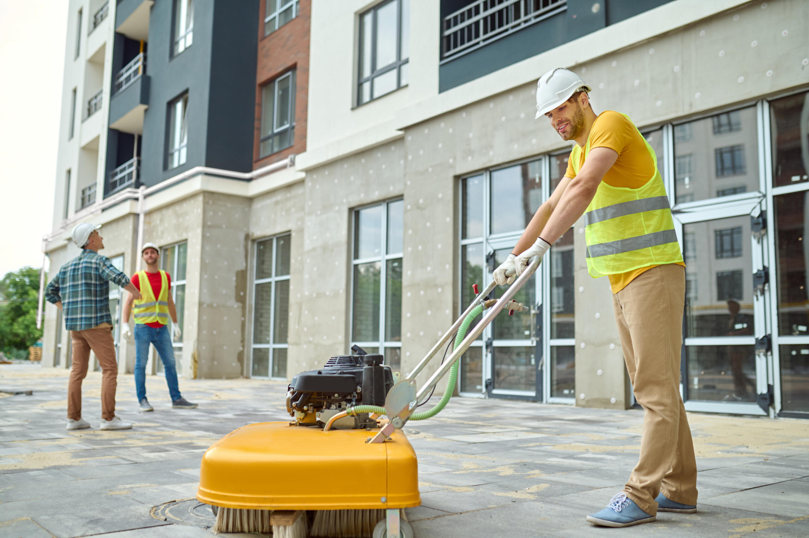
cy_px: 269
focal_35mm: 35
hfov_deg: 54.5
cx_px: 404
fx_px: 786
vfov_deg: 37.8
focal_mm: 35
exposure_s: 1/800
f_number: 2.5
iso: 500
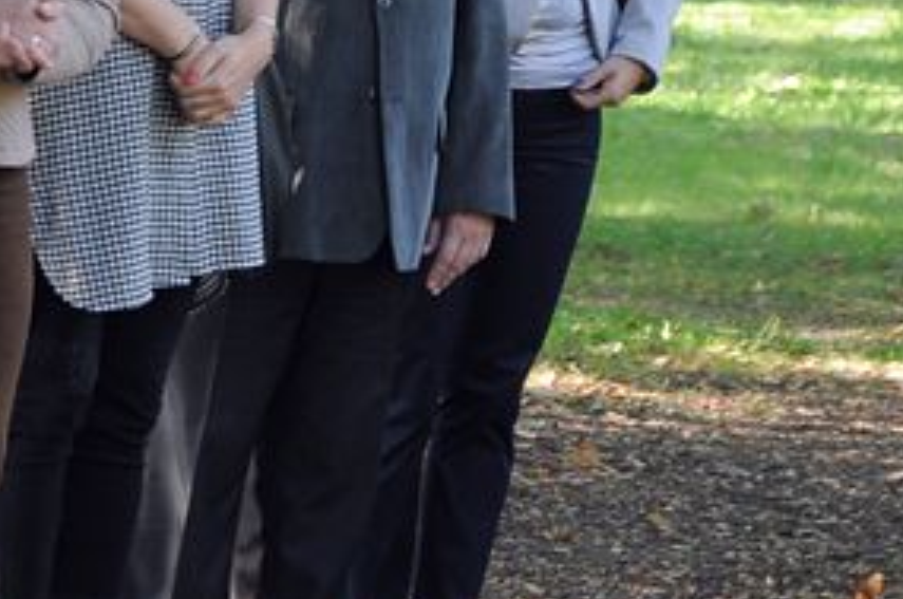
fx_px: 8401
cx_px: -152
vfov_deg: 4.1
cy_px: 68
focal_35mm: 335
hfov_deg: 6.1
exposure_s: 1/60
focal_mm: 75
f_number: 5.3
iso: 400
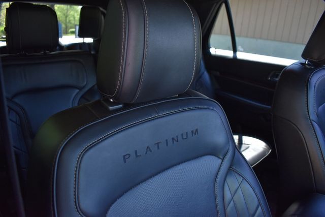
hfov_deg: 67.4
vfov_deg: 48.0
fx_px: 244
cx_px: 162
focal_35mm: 27
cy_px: 108
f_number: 3.5
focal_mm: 18
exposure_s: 1/250
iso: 720
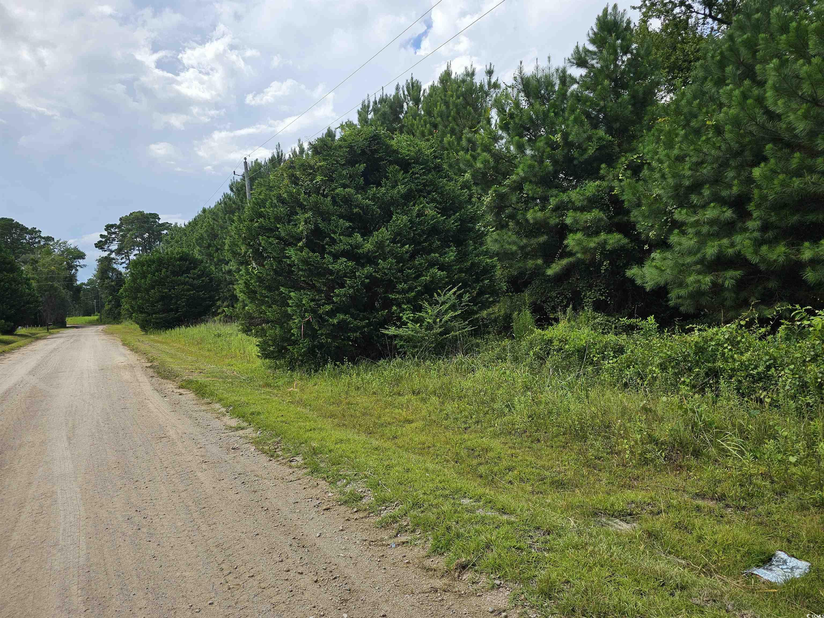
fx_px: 547
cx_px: 412
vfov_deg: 58.9
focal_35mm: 23
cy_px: 309
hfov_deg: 73.9
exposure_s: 1/679
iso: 10
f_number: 1.7
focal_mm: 6.3
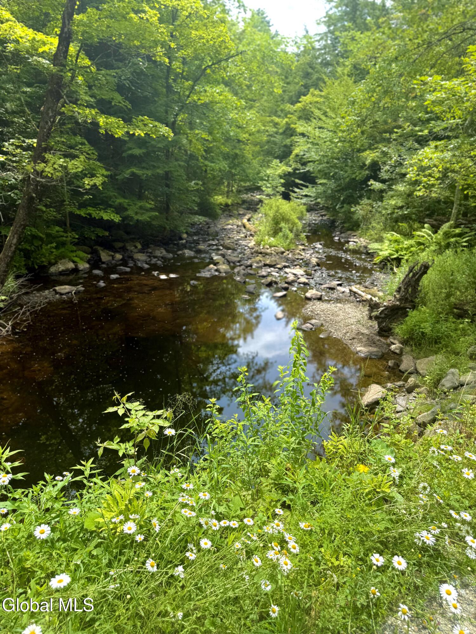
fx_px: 440
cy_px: 317
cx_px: 238
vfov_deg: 71.6
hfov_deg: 56.8
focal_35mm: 24
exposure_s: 1/1292
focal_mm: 6.76
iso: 80
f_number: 1.78
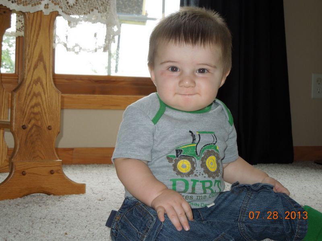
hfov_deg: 31.7
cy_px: 120
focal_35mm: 61
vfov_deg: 24.0
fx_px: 567
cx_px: 161
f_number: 4.3
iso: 200
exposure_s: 1/40
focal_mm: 11
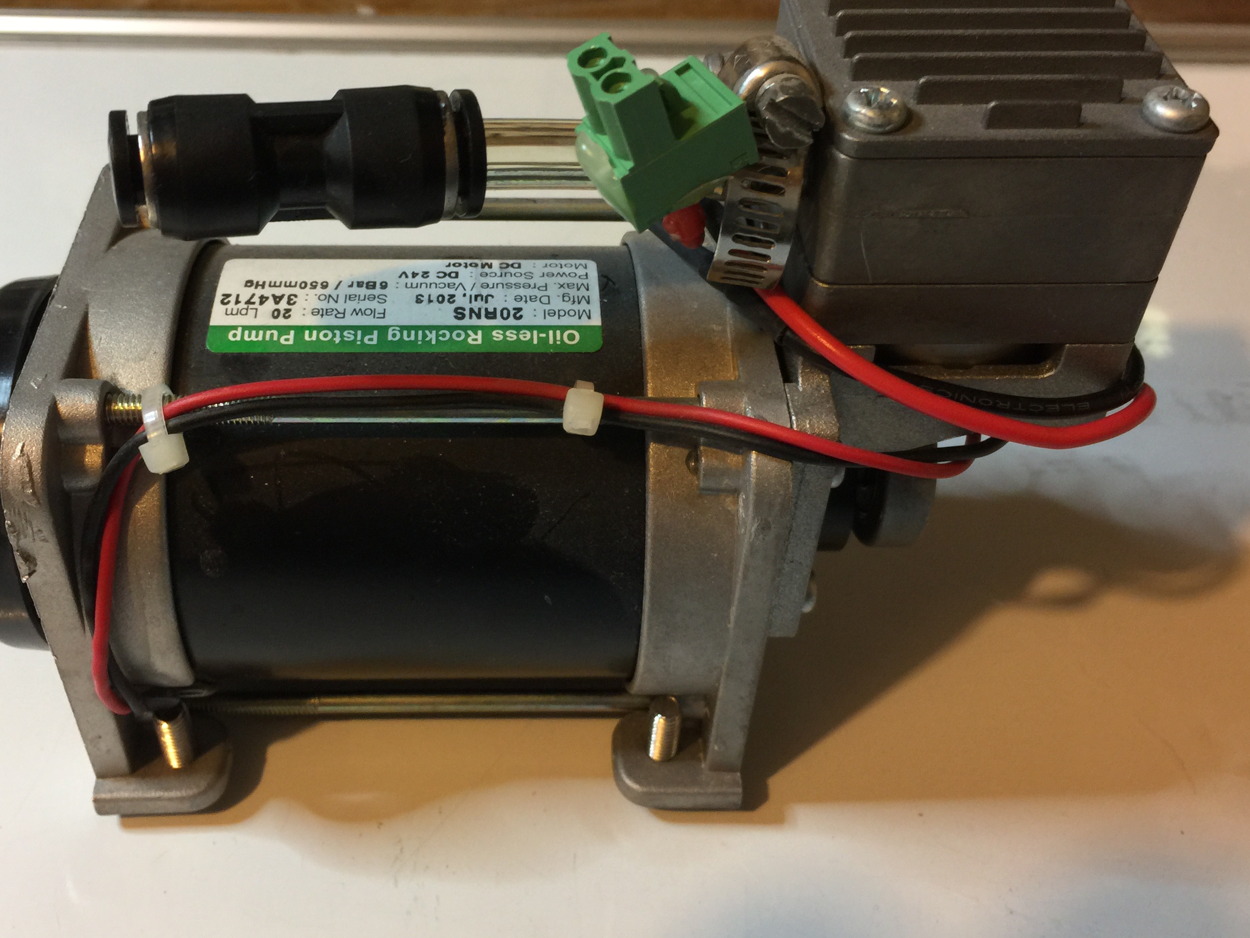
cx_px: 548
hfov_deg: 51.2
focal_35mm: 36
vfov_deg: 39.5
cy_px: 391
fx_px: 1300
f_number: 2.2
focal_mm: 4.15
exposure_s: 1/17
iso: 40
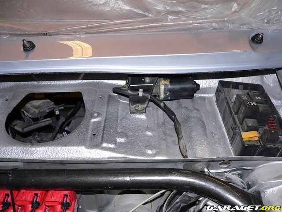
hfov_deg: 51.4
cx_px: 141
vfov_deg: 39.7
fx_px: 293
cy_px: 106
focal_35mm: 36
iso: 100
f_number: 2.8
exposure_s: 1/60
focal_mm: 6
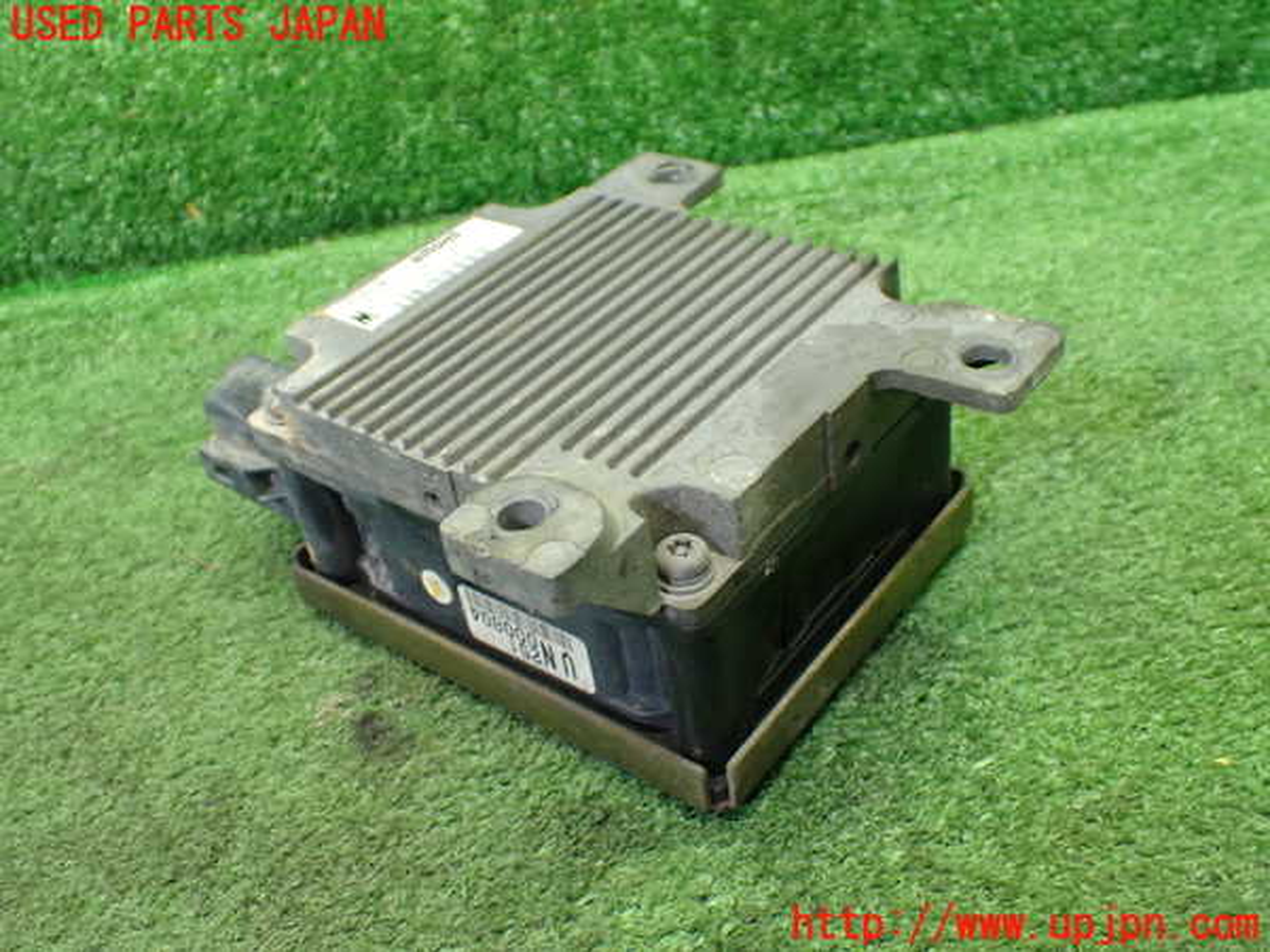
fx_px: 1321
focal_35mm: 36
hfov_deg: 51.4
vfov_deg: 39.7
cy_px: 476
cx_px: 635
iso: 800
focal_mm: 6.37
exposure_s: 1/80
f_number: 2.5
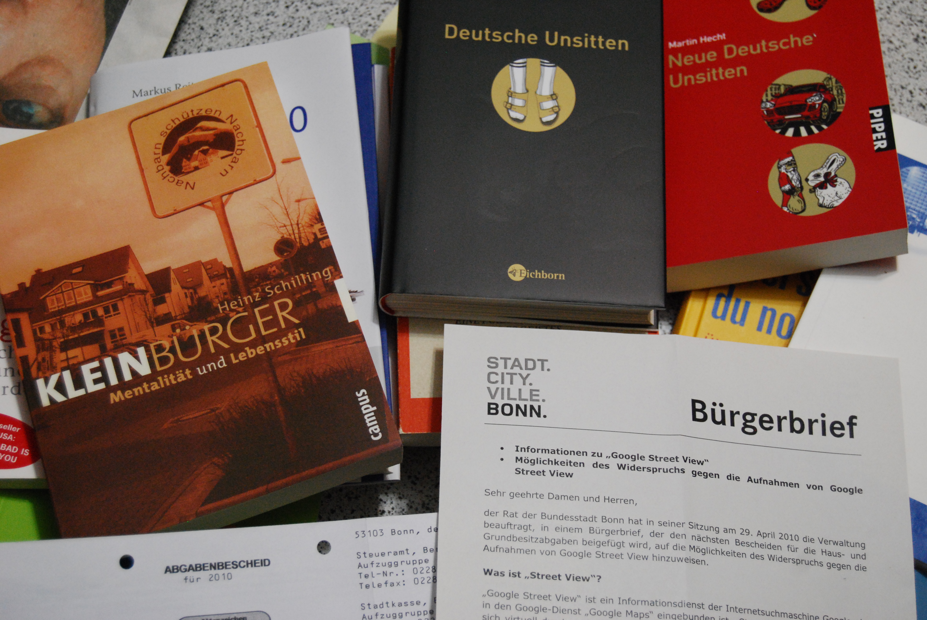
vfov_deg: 22.7
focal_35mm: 60
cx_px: 464
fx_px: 1547
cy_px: 310
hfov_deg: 33.4
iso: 1400
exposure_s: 1/30
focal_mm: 40
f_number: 5
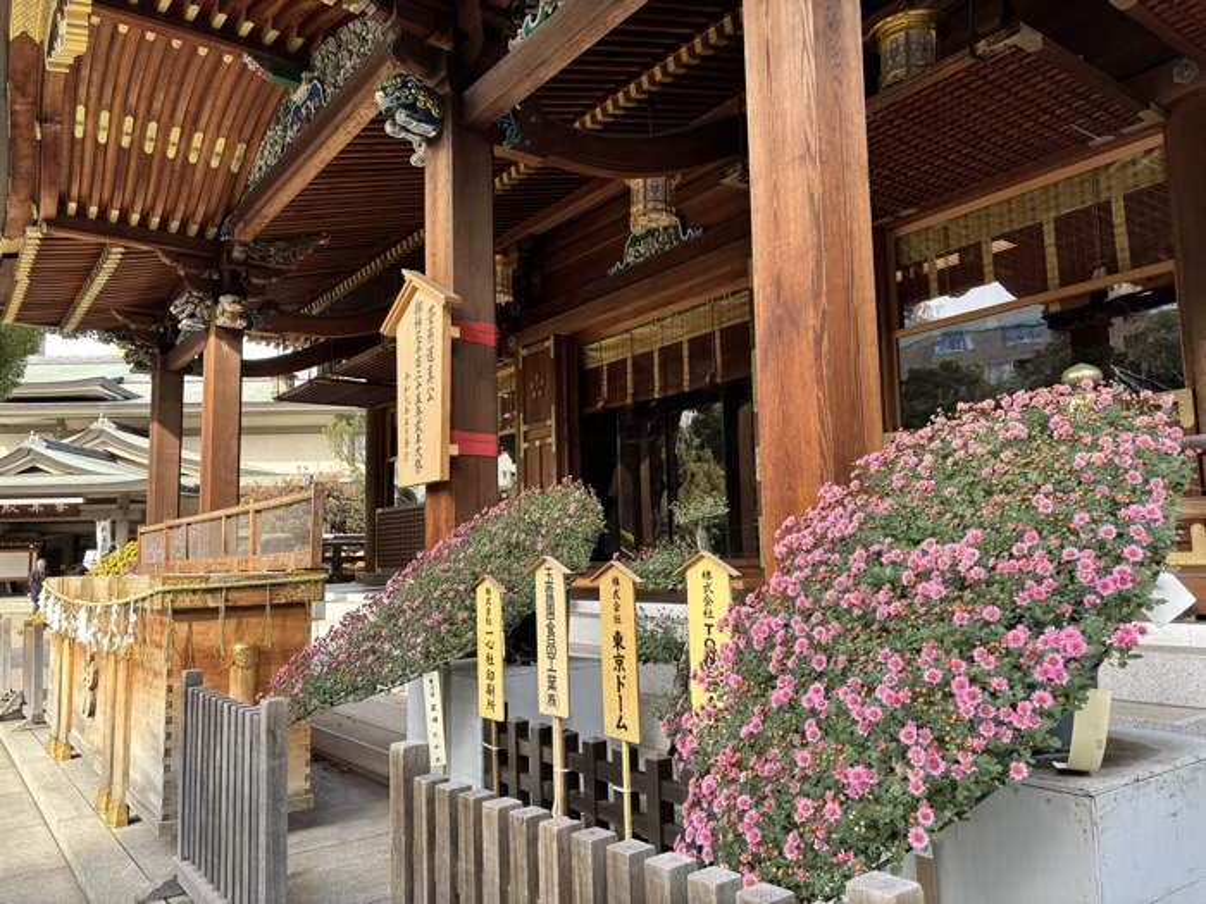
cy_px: 452
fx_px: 906
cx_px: 603
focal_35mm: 26
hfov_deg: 67.3
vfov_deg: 53.1
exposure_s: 1/218
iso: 40
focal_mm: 5.96
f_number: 1.6
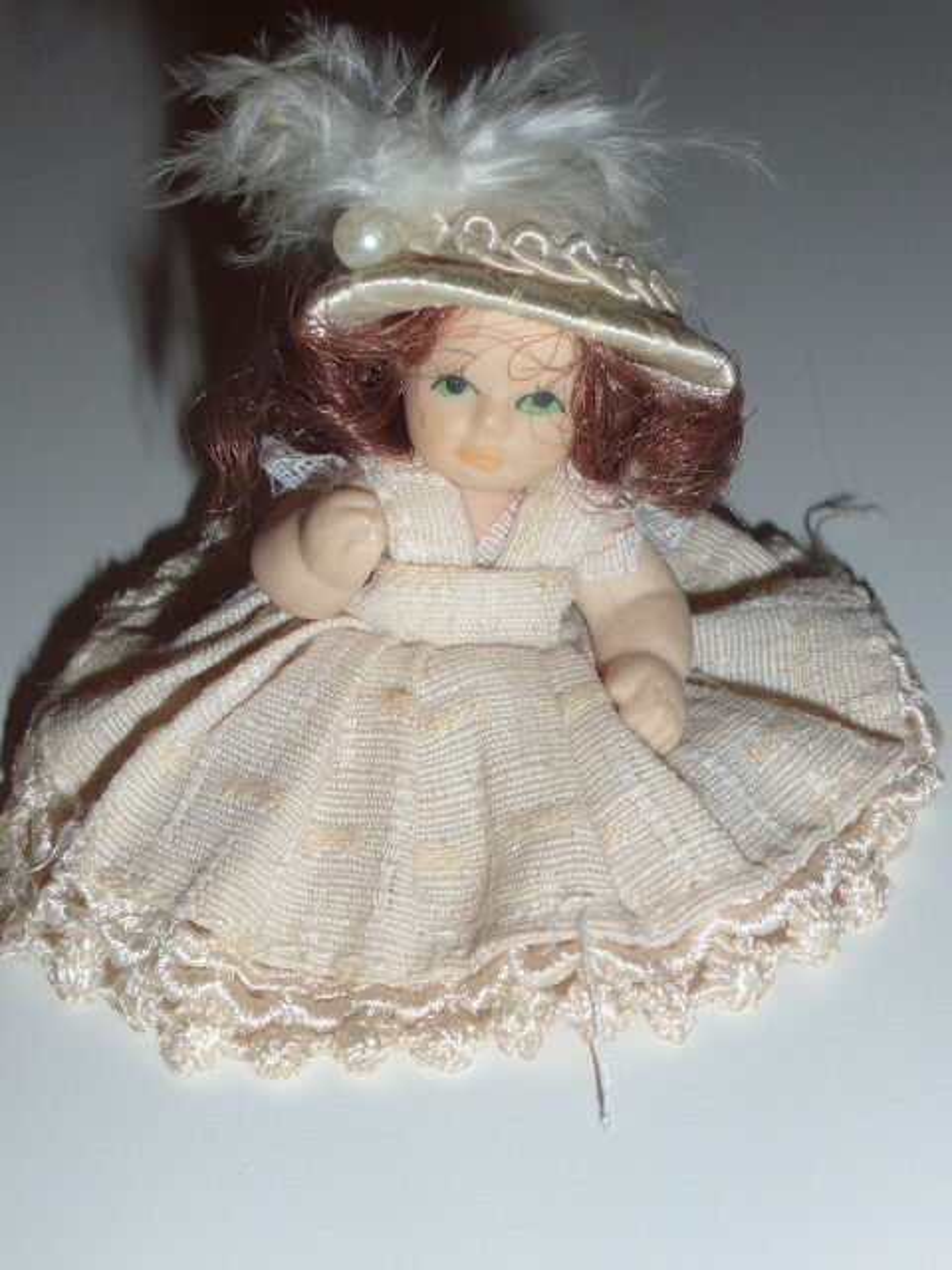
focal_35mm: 65
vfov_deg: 29.8
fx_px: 2383
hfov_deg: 22.6
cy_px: 635
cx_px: 476
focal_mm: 11
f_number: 4.8
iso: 160
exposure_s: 1/60
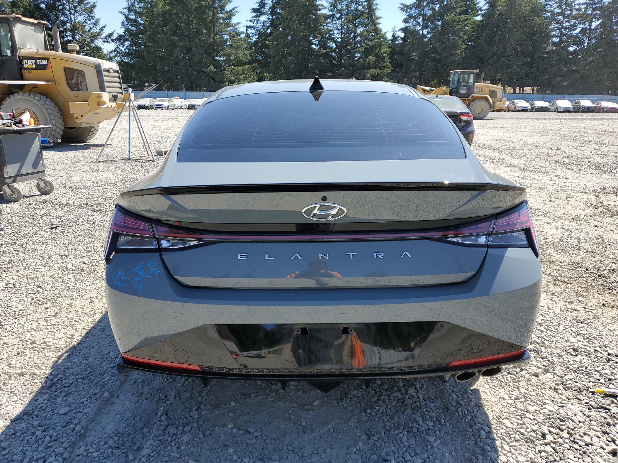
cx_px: 309
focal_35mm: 26
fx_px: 464
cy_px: 232
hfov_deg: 67.3
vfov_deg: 53.1
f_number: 1.5
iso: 50
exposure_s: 1/1667
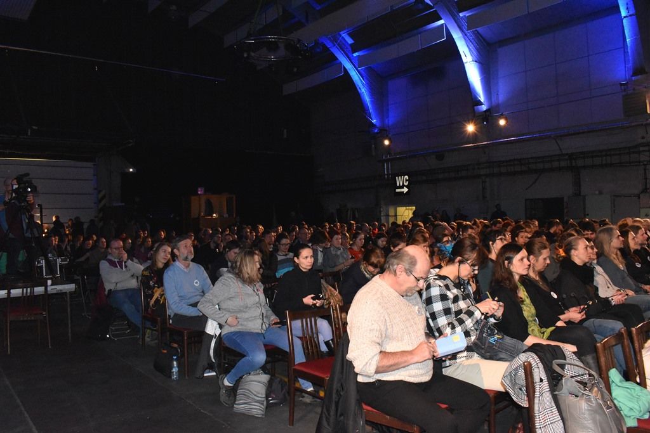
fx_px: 488
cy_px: 216
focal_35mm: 27
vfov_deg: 47.9
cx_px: 325
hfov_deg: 67.4
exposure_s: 1/60
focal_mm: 18
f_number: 8
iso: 6400
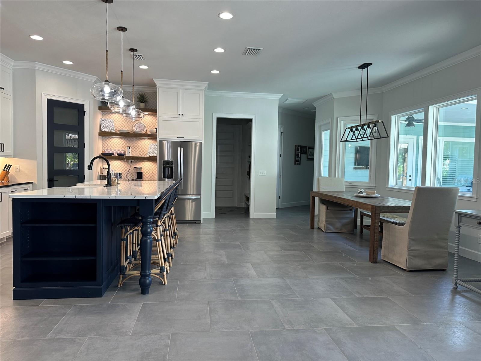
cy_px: 180
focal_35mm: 24
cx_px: 240
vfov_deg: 56.8
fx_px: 333
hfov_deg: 71.6
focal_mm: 6.86
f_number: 1.78
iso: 125
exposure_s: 1/120
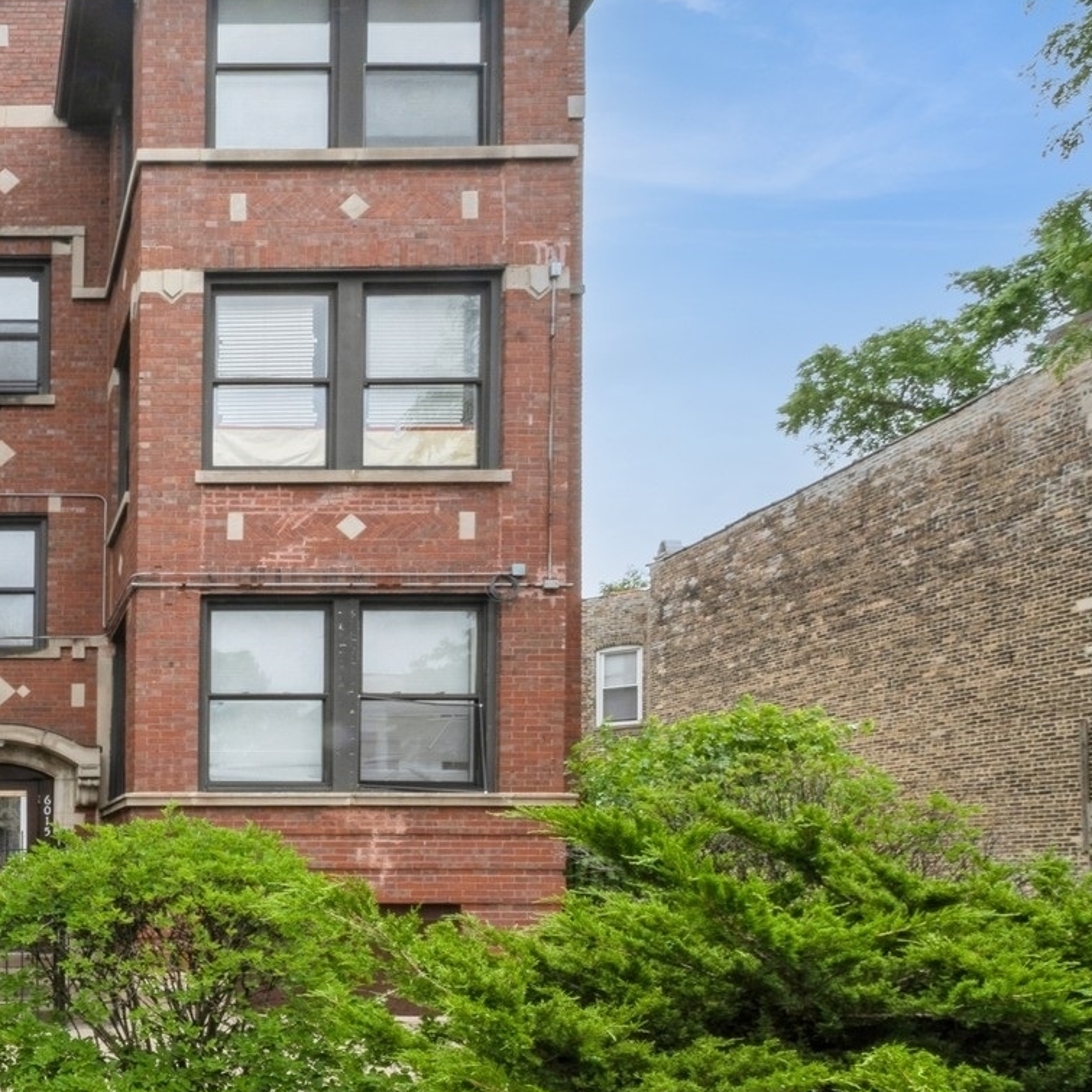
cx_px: 10
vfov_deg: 58.9
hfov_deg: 48.9
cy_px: 615
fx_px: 964
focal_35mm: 27
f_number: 22
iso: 100
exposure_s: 1/30
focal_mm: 10
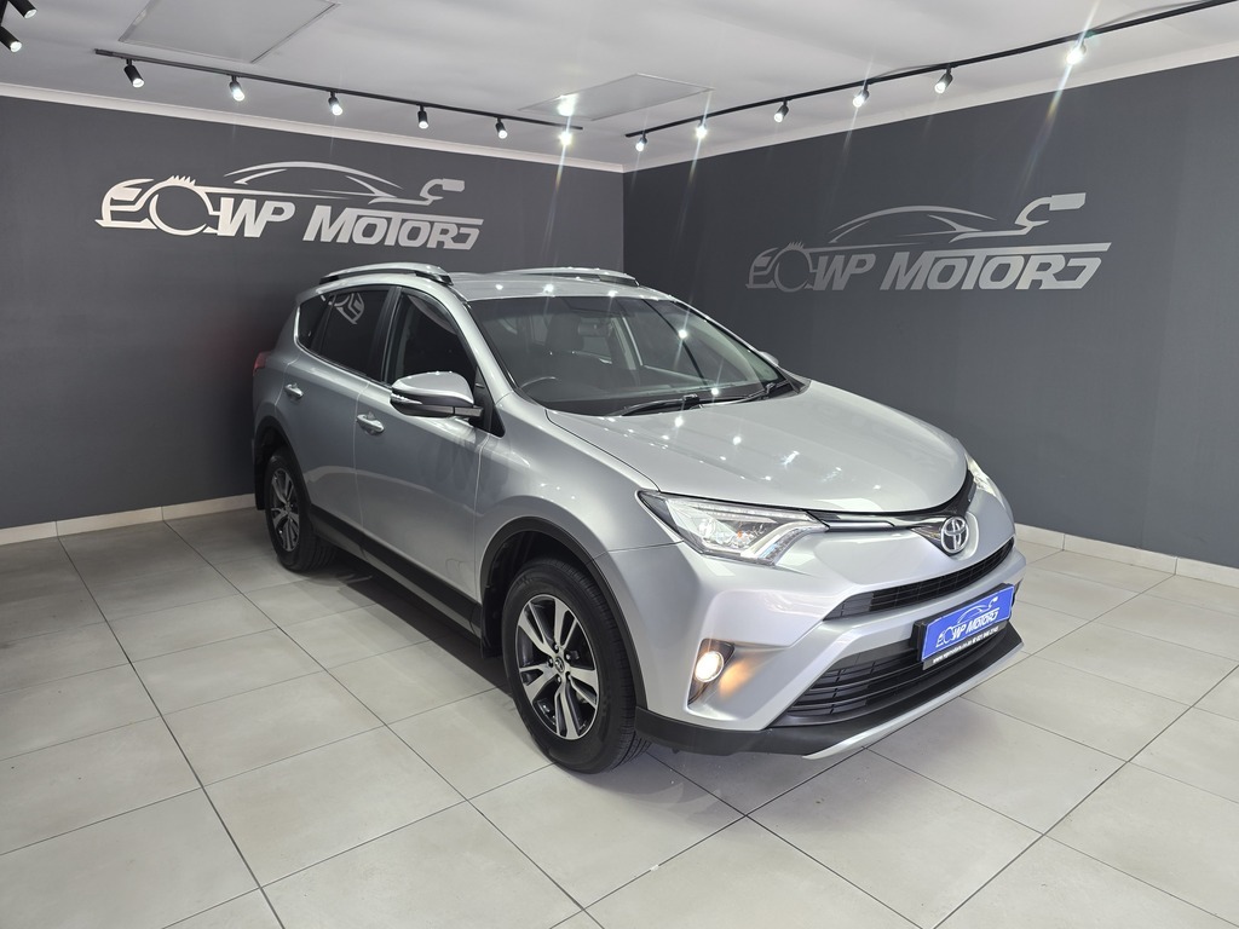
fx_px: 823
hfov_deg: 73.9
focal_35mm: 23
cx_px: 620
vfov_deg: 58.9
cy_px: 464
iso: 80
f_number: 1.7
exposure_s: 1/100
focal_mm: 6.3
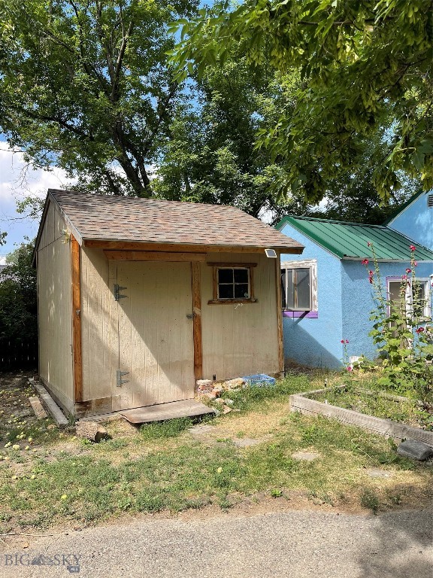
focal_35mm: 26
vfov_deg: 67.3
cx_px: 216
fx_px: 434
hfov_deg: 53.1
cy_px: 289
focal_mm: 5.1
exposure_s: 1/1078
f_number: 1.6
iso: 32
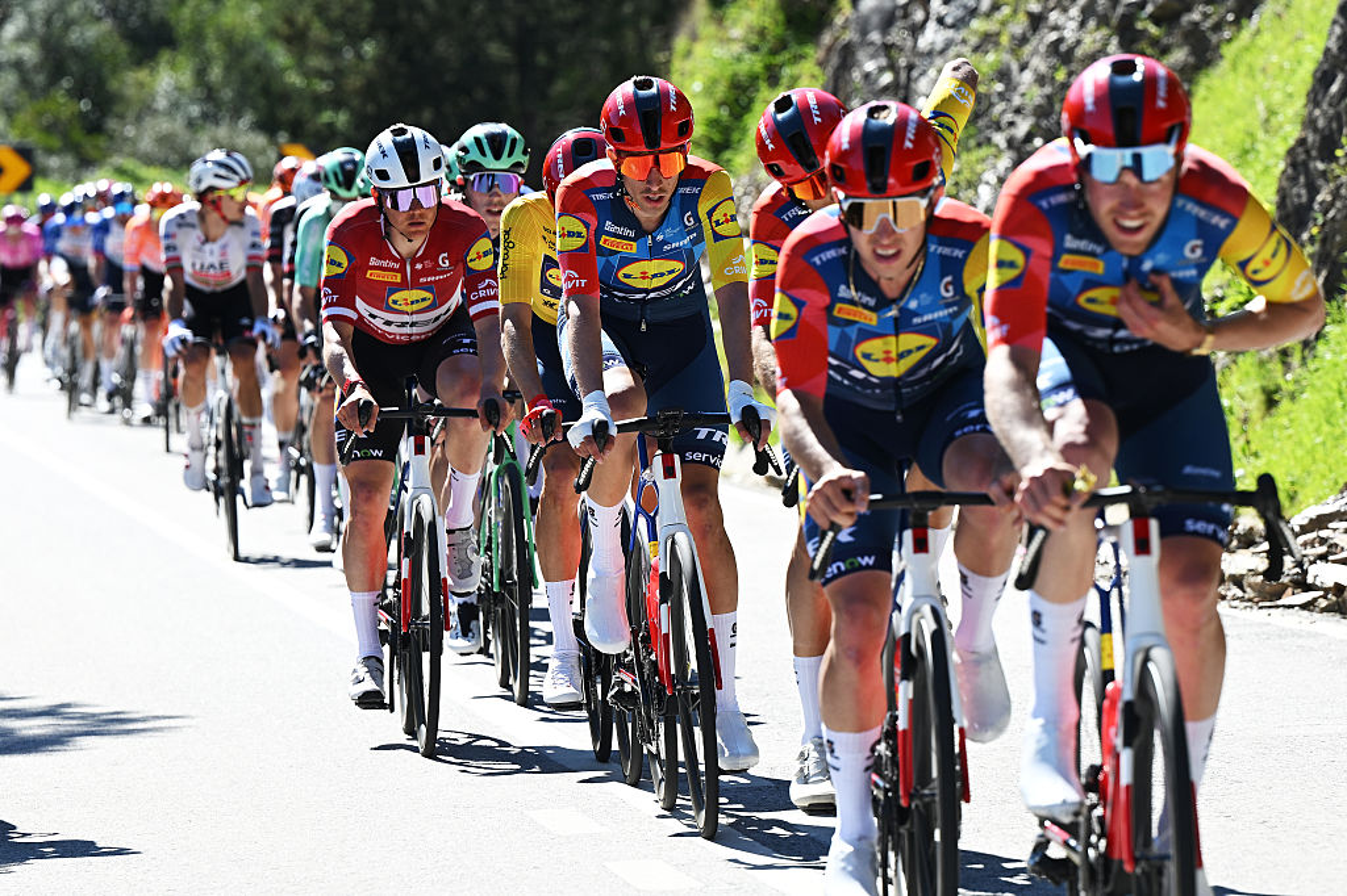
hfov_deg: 8.6
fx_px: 8977
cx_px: 674
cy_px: 448
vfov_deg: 5.7
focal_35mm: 240
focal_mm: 160
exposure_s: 1/800
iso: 200
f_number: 5
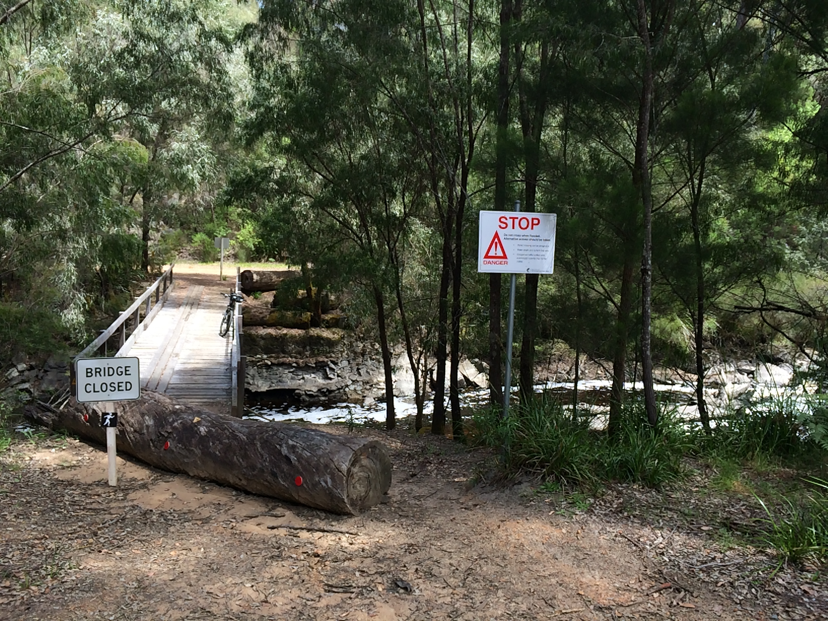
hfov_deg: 61.7
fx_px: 694
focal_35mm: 29
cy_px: 310
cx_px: 414
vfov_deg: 48.2
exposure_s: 1/366
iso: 32
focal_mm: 4.15
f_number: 2.2
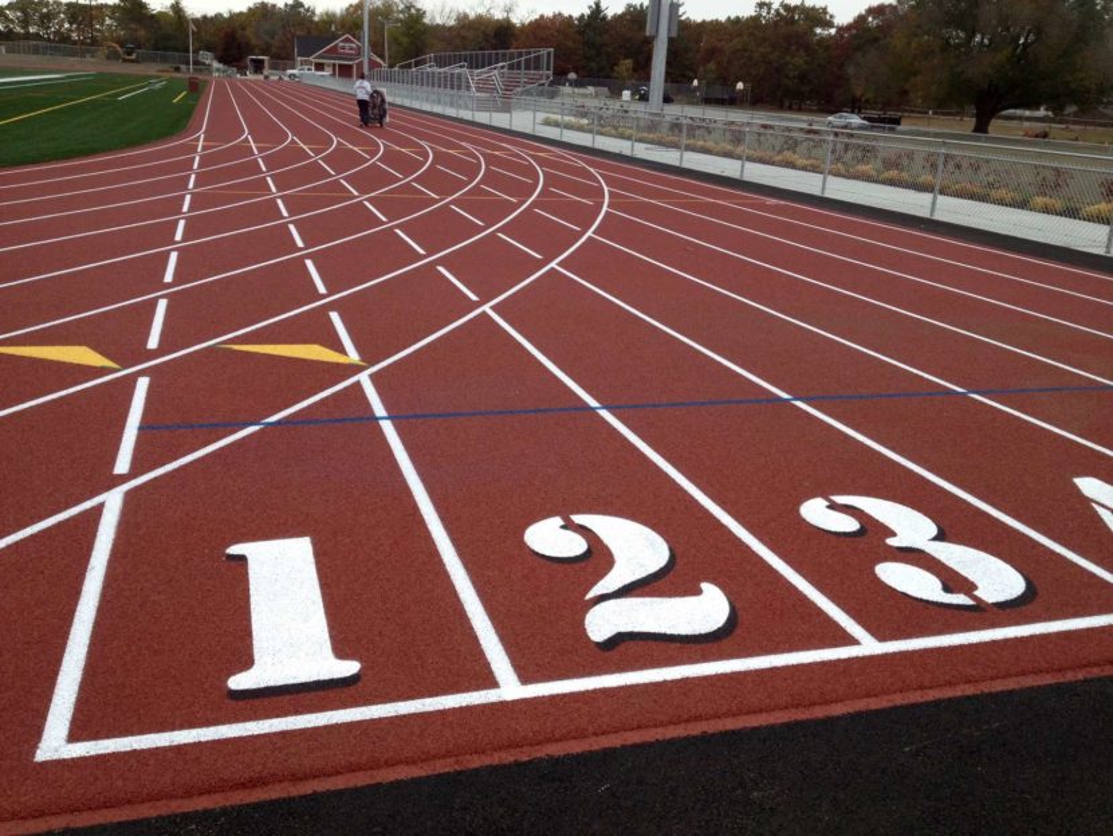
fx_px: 1126
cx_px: 556
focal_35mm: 35
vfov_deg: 40.7
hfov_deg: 52.6
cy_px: 418
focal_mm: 4.28
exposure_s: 1/575
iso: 64
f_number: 2.4
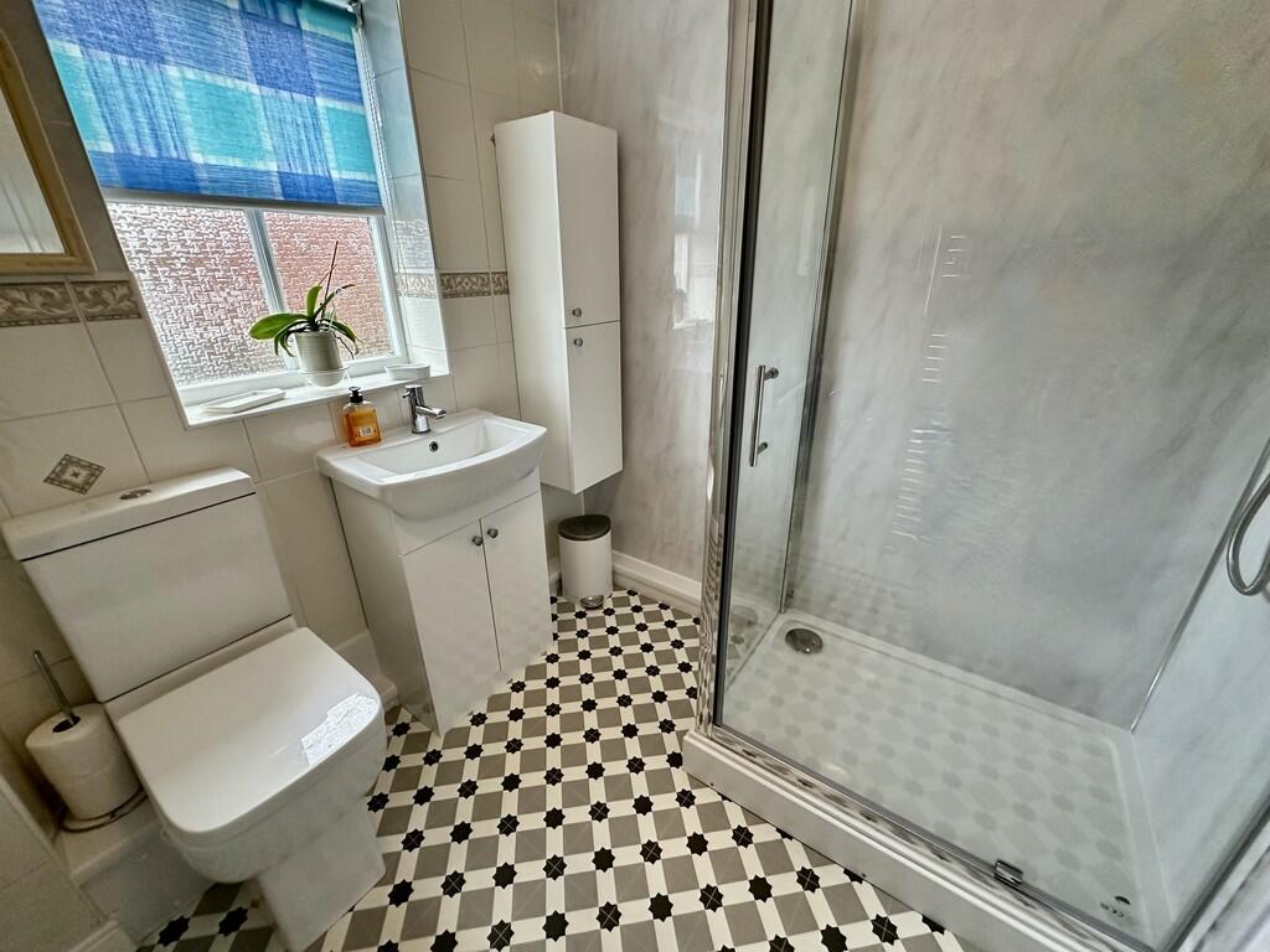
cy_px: 476
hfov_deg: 102.1
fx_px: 514
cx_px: 635
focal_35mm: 14
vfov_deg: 85.7
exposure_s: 1/100
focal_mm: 2.22
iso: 200
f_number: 2.2
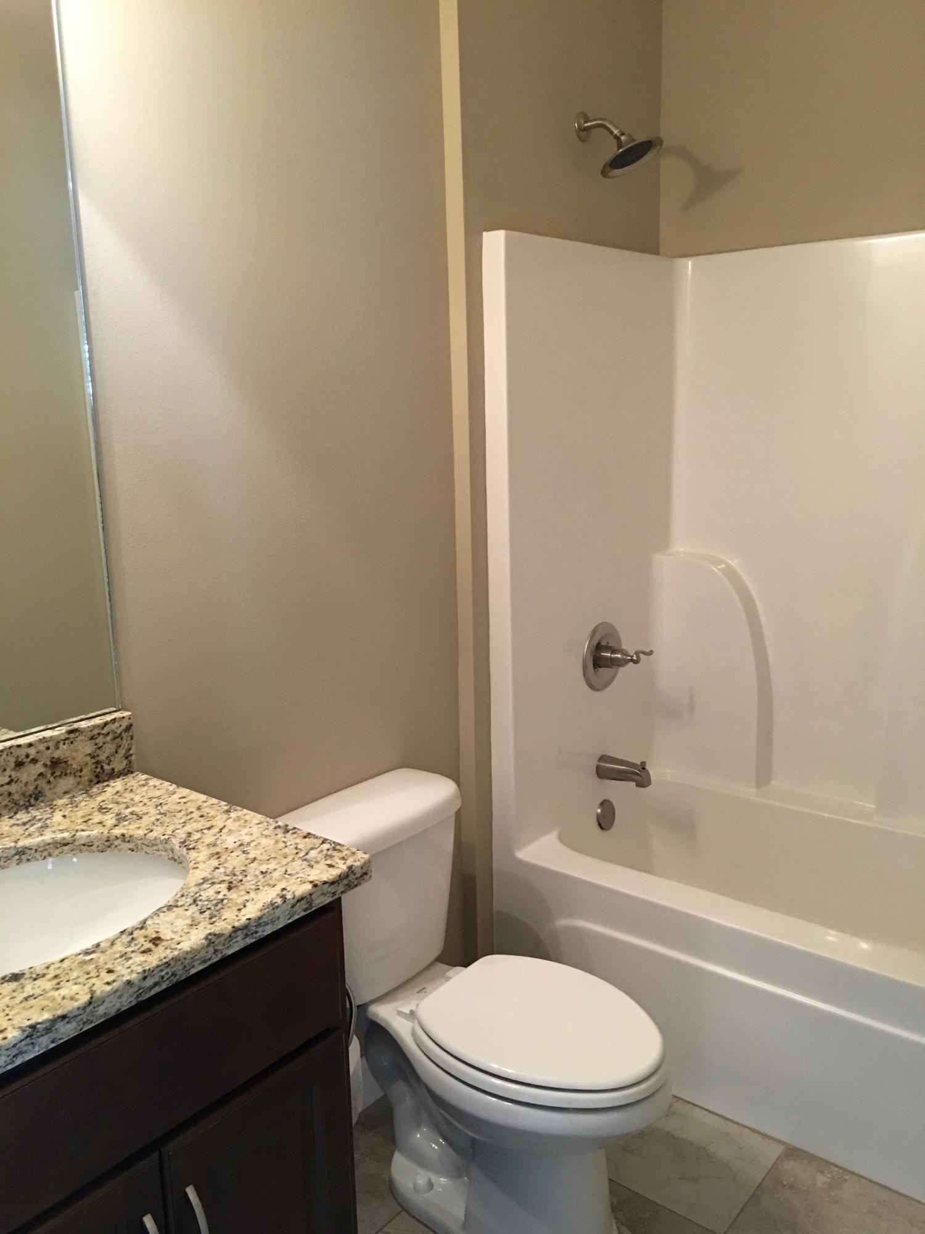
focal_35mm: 29
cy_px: 617
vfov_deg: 61.7
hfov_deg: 48.2
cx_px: 462
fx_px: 1033
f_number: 2.2
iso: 100
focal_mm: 4.15
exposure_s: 1/15
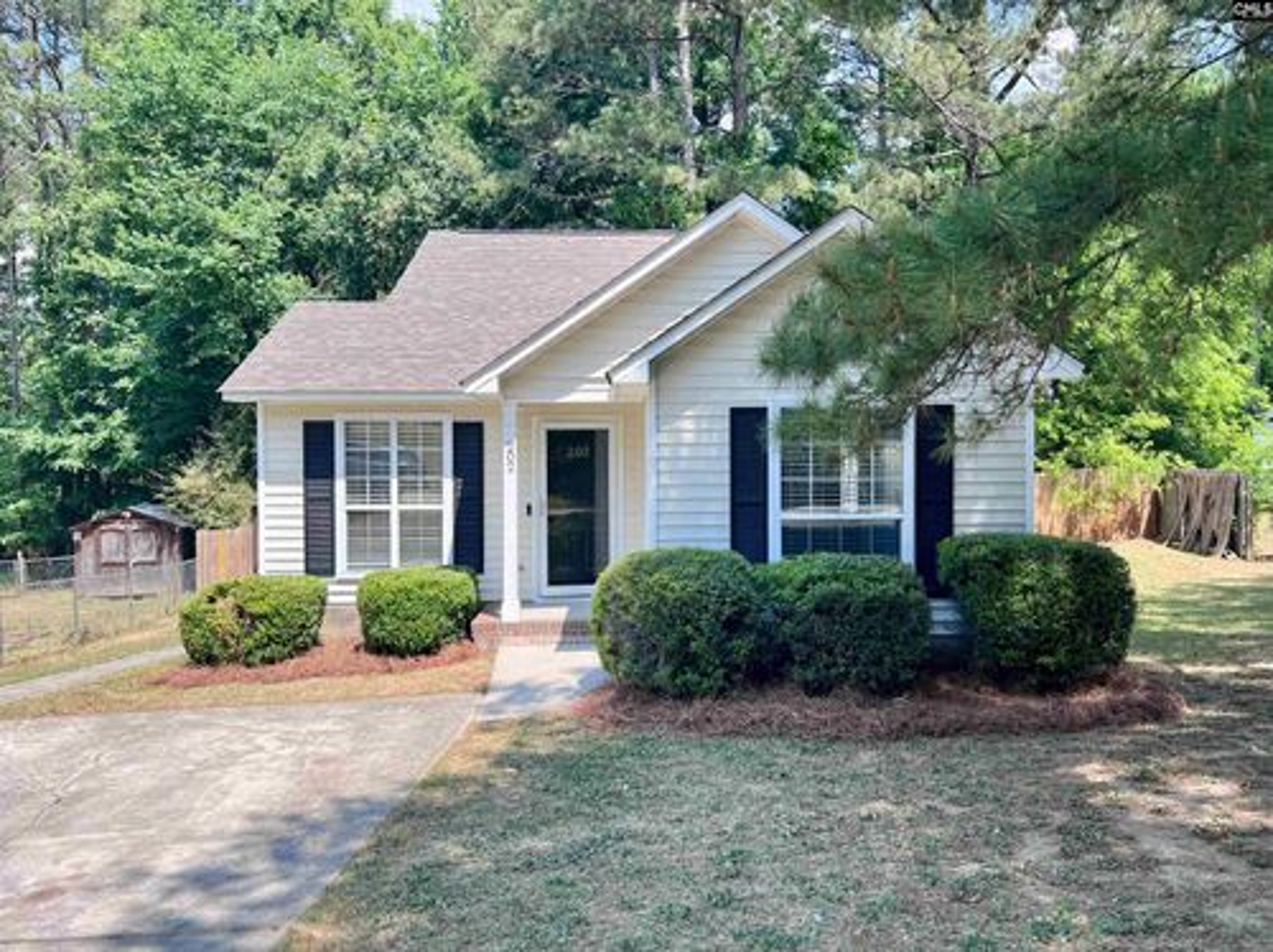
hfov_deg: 67.4
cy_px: 476
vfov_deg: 53.0
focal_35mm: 26
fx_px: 955
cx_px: 636
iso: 50
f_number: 1.5
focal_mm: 5.7
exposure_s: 1/1645
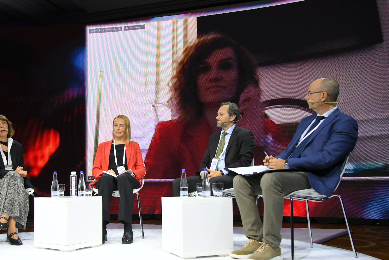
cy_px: 142
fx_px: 454
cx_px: 149
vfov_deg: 31.9
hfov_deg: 46.1
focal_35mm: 42
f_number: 4
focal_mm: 32
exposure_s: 1/320
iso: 1000
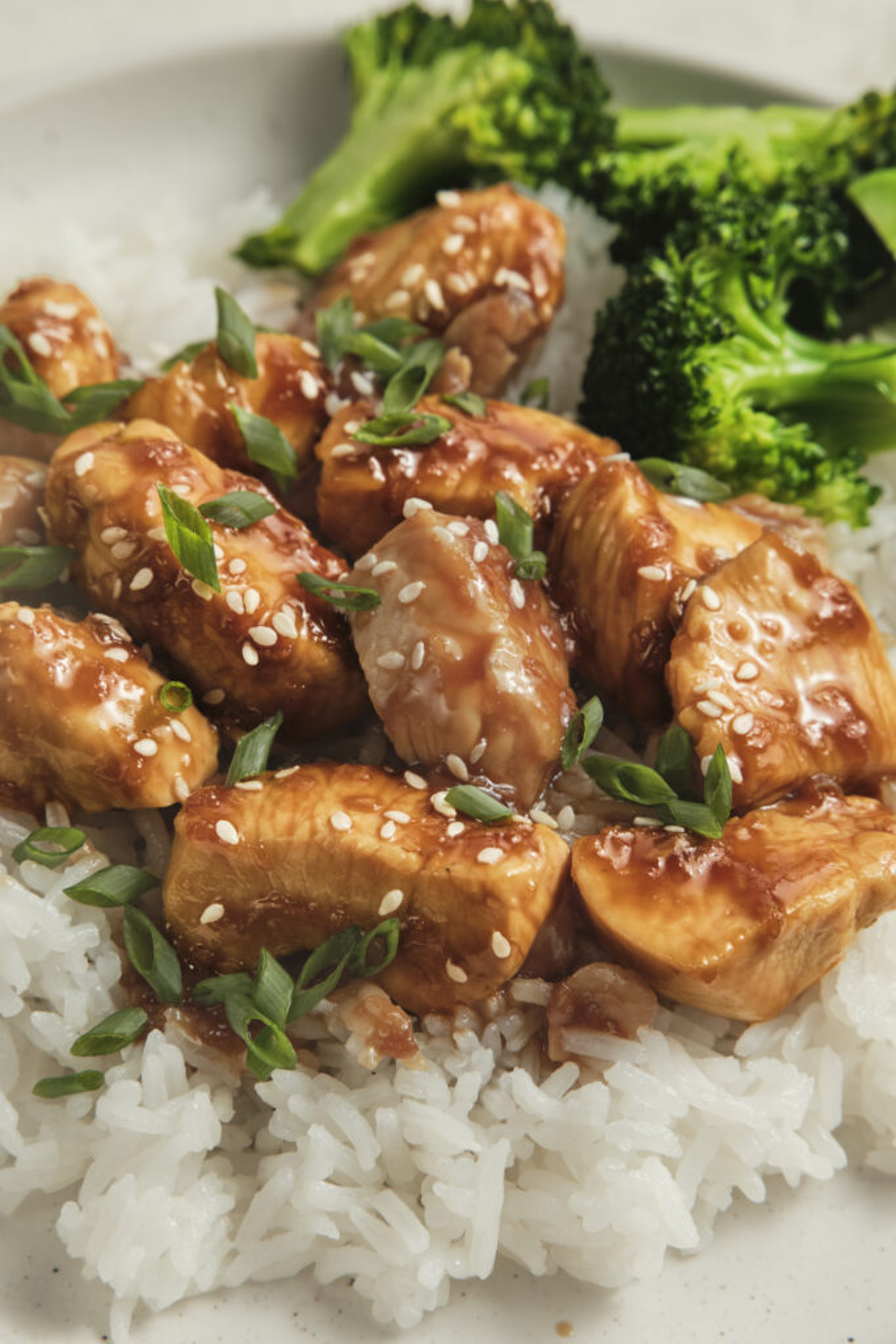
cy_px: 672
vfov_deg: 19.5
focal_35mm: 105
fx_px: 3918
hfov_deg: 13.0
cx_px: 448
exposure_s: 1/250
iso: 160
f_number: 8
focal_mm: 70
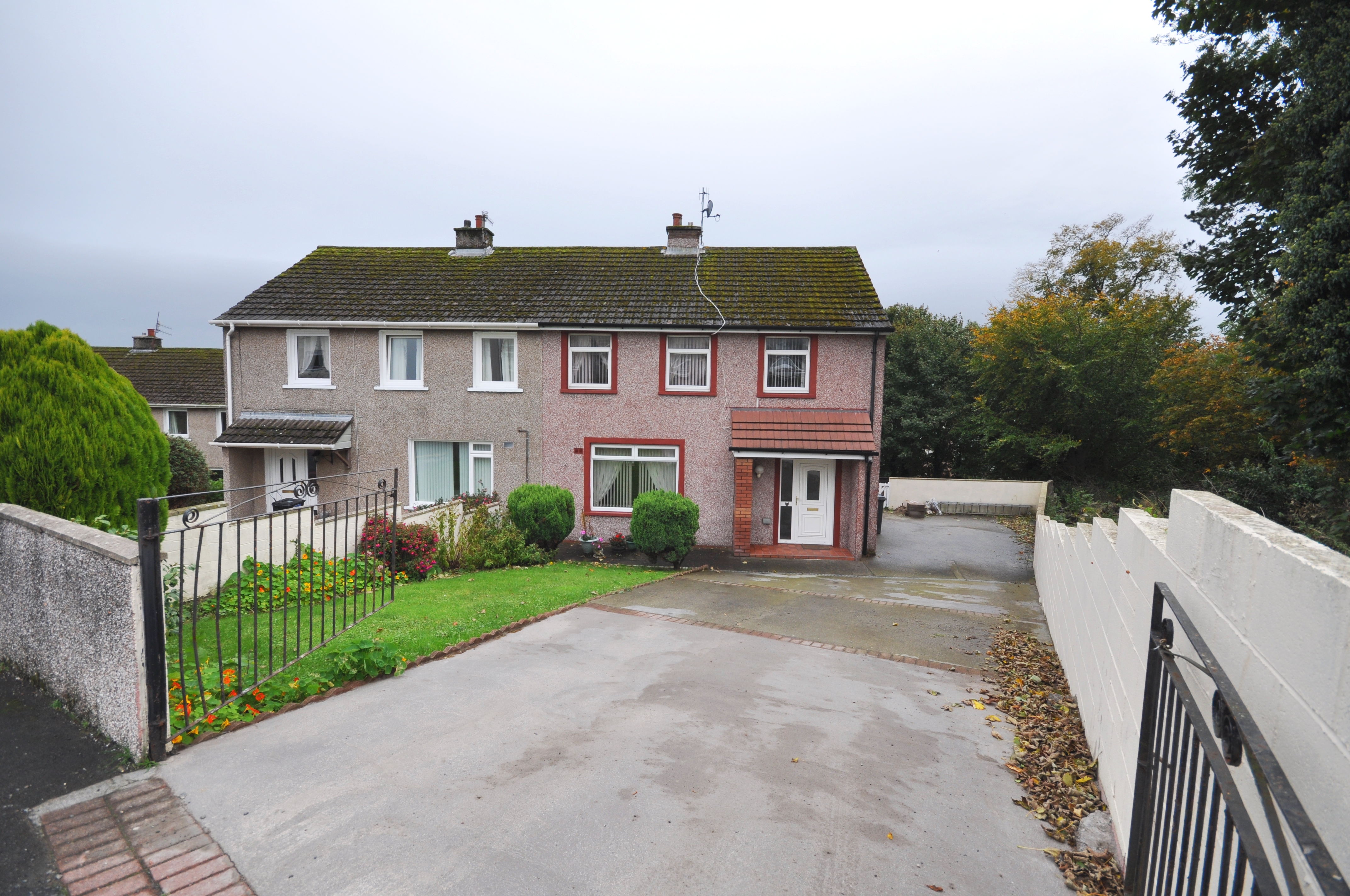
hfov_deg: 100.5
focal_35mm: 15
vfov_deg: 77.2
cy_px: 448
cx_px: 675
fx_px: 562
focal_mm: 10
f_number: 8
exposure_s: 1/250
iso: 200
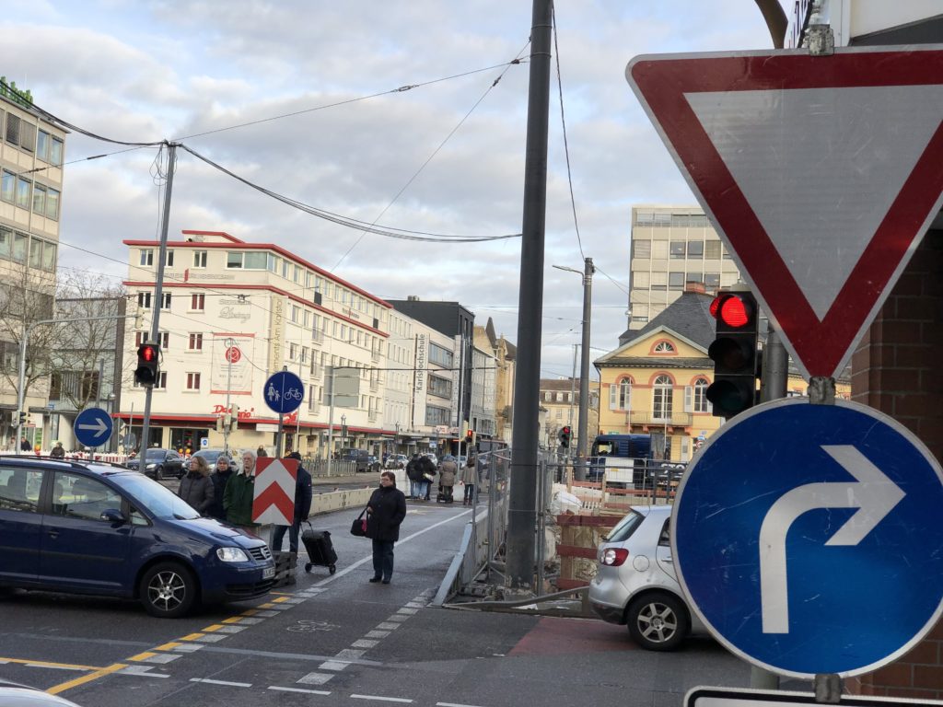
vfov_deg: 28.0
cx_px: 472
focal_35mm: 52
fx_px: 1417
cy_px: 354
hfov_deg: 36.8
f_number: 2.4
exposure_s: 1/571
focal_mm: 6
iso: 16
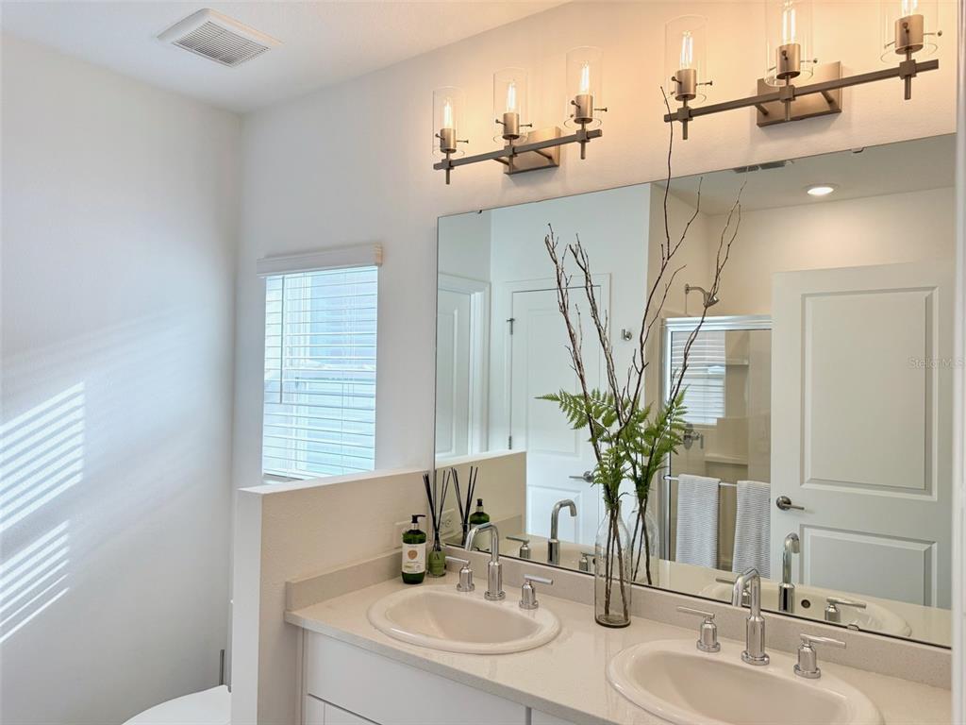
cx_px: 483
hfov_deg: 71.6
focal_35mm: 24
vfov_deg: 56.8
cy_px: 362
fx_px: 670
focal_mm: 6.76
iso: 100
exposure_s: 1/494
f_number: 1.78
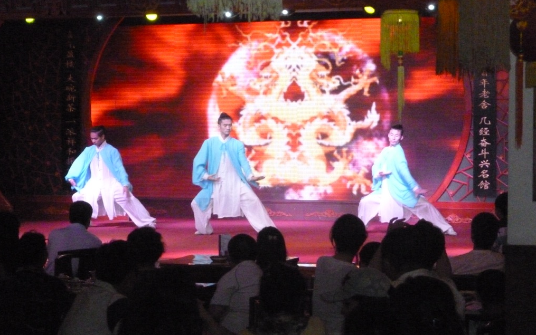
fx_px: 1359
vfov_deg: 14.1
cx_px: 269
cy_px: 173
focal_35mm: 93
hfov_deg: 22.3
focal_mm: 15.5
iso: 1600
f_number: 5.8
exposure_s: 1/60
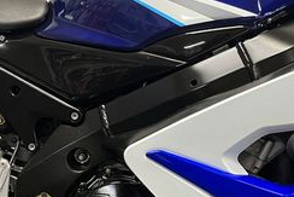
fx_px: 580
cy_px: 155
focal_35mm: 71
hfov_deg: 28.4
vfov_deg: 19.0
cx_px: 147
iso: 200
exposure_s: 1/50
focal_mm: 5.1
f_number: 1.6
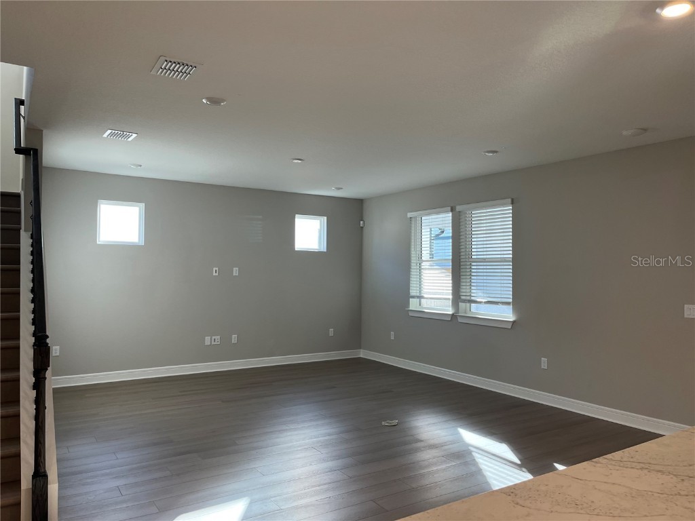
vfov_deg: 53.1
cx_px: 348
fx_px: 522
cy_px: 260
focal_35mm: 26
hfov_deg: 67.3
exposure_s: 1/120
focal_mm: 5.1
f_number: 1.6
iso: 80
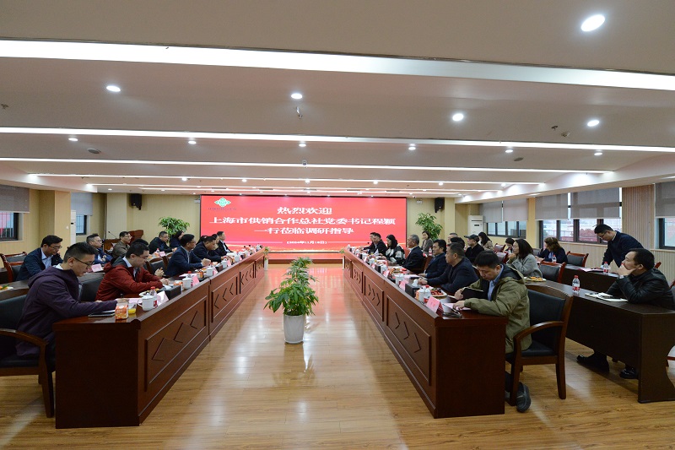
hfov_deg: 96.7
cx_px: 338
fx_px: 300
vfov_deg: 73.7
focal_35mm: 16
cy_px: 225
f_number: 6.3
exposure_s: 1/160
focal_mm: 16
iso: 5000
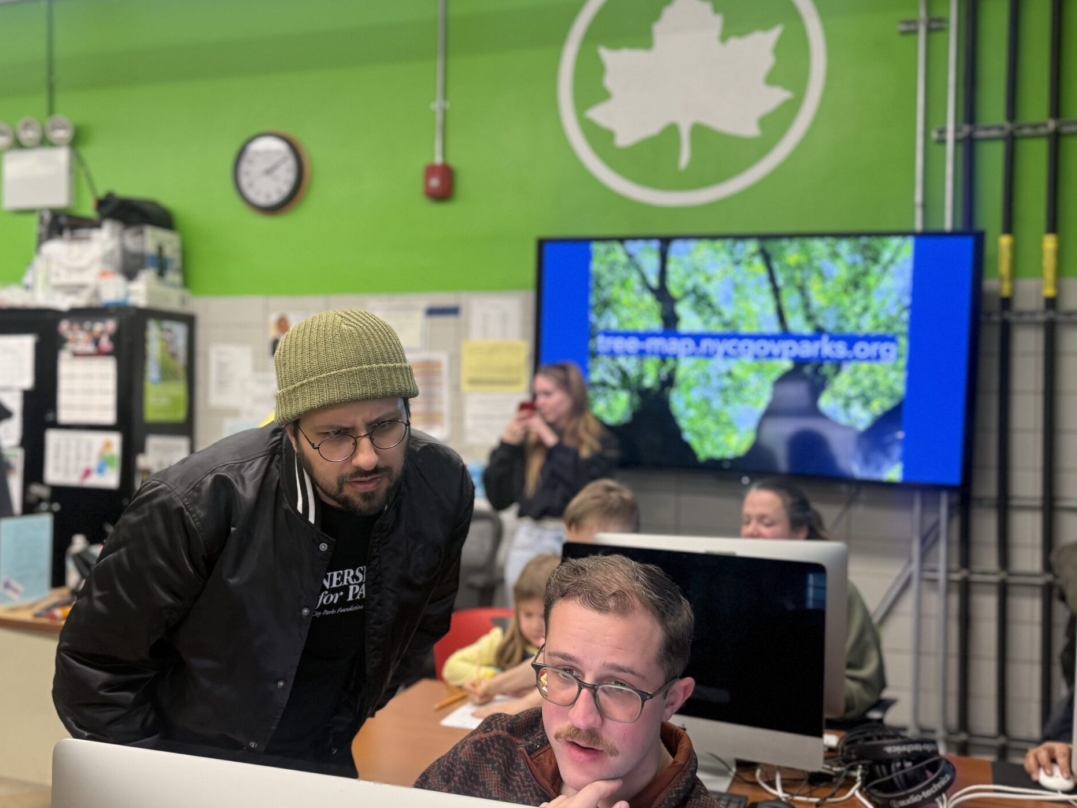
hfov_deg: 55.3
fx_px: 1027
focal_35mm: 33
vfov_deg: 42.9
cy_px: 435
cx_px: 484
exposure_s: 1/72
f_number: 1.78
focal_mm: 6.76
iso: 200
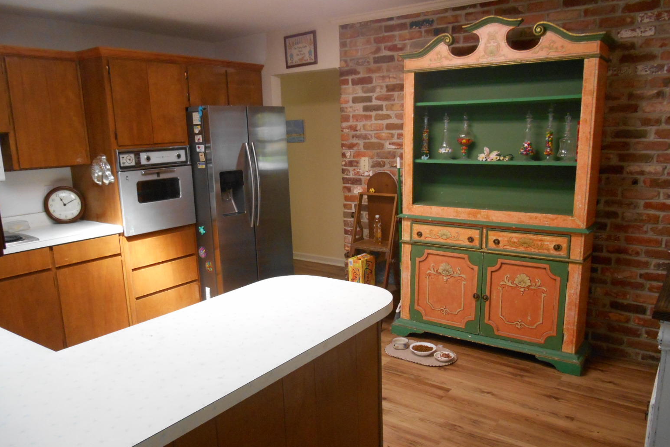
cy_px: 247
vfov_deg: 46.3
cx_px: 337
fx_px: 521
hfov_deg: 65.5
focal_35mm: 28
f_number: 3.4
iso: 400
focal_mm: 4.7
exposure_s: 1/30
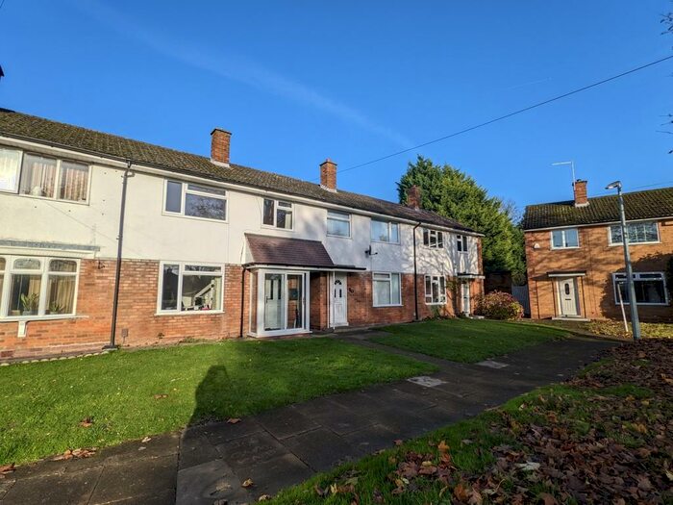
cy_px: 252
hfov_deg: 94.5
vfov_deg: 78.1
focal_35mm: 16
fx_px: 311
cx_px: 336
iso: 39
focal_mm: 2.22
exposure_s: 1/1441
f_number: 2.2
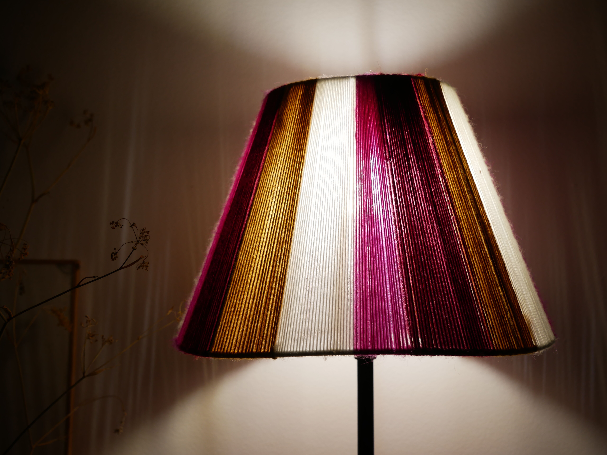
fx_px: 772
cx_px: 304
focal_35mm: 44
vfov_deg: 32.9
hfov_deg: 42.9
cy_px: 228
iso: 200
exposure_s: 1/100
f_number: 4.2
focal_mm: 22
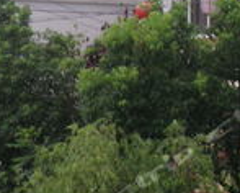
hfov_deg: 4.9
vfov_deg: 3.9
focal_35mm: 394
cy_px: -54
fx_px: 2802
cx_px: -144
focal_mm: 180
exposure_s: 1/90
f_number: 4.8
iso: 100
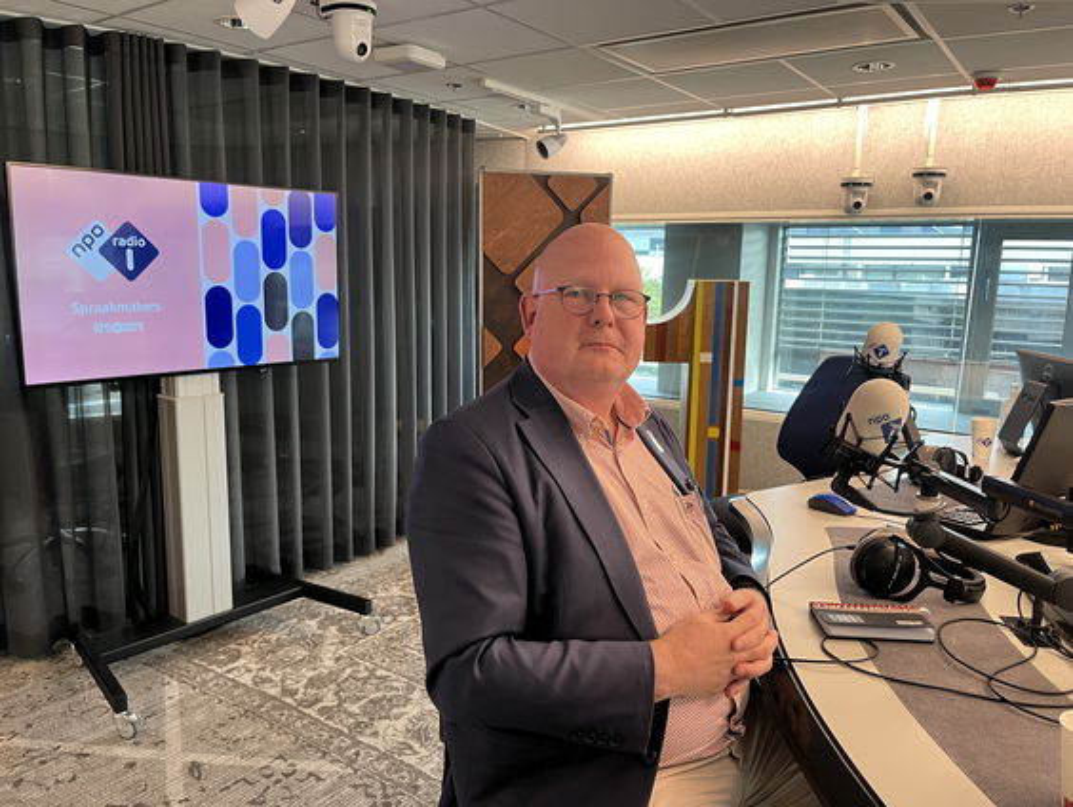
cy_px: 404
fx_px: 807
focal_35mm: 26
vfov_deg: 53.1
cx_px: 536
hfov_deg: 67.3
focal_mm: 5.1
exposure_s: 1/50
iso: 100
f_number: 1.6
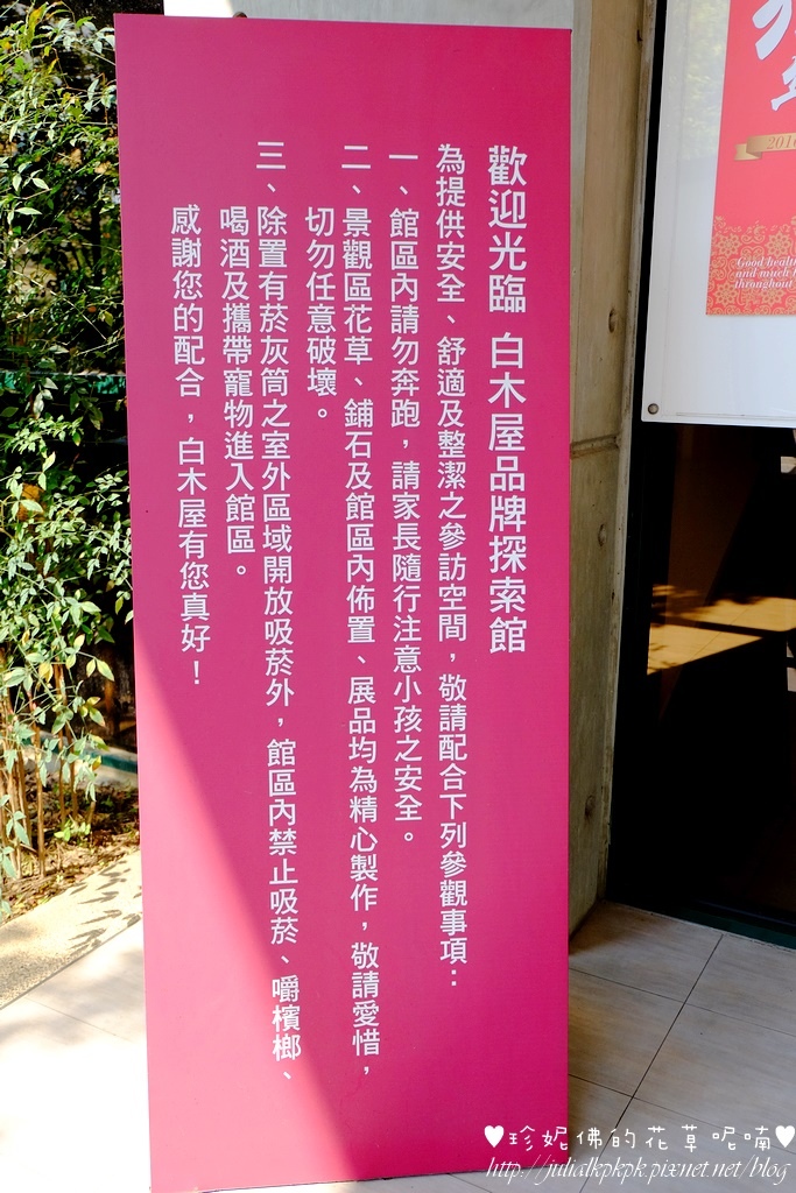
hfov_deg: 41.1
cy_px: 596
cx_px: 398
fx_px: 1061
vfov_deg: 58.7
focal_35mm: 32
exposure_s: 1/450
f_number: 4
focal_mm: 21.1
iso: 400
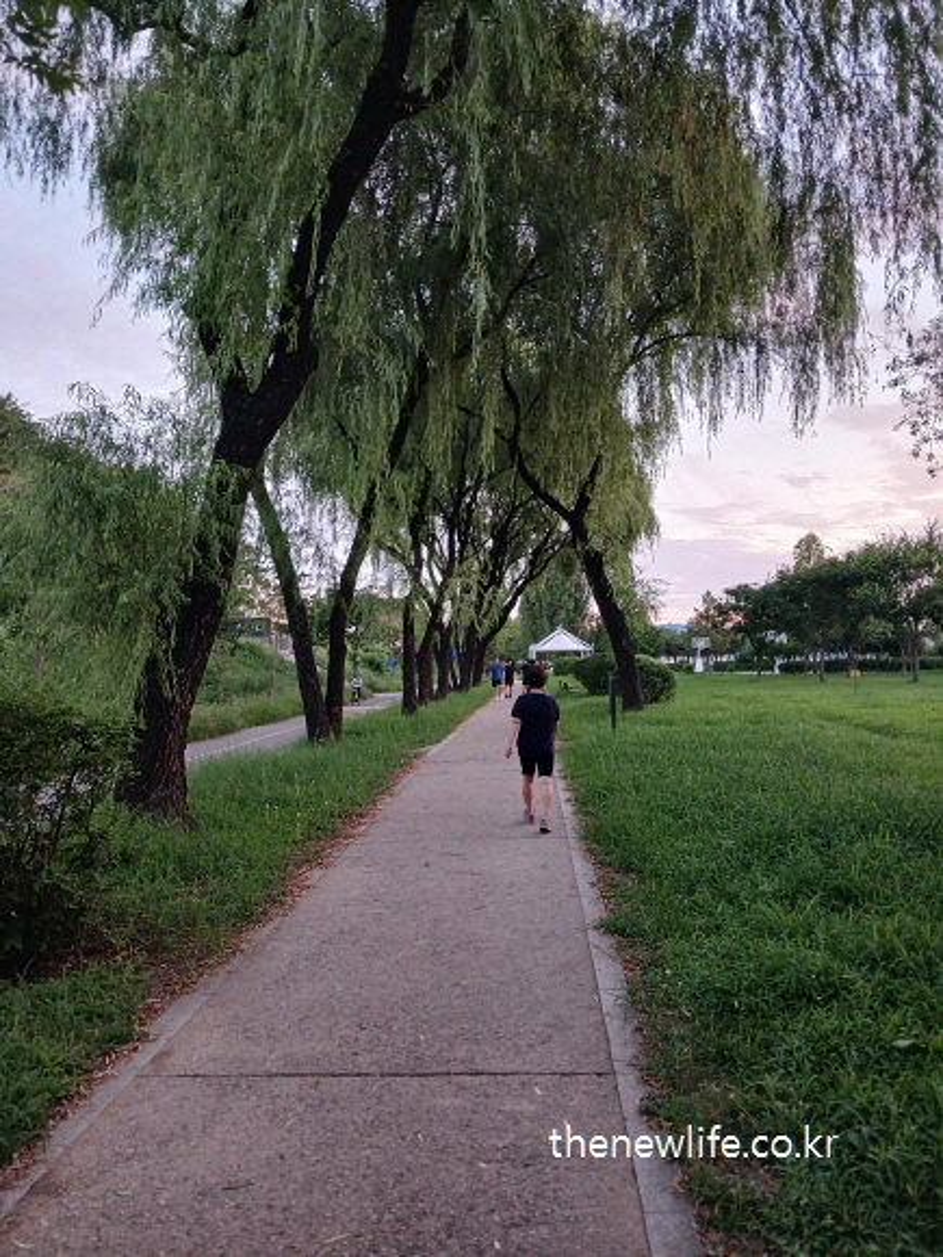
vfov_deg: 65.3
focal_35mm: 27
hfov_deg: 51.4
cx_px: 472
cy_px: 628
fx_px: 981
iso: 250
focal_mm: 4
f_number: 1.8
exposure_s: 1/60
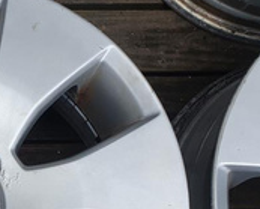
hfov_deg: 26.0
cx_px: -41
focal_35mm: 66
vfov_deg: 22.3
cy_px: 212
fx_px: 509
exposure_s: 1/501
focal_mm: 4.32
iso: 50
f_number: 2.4
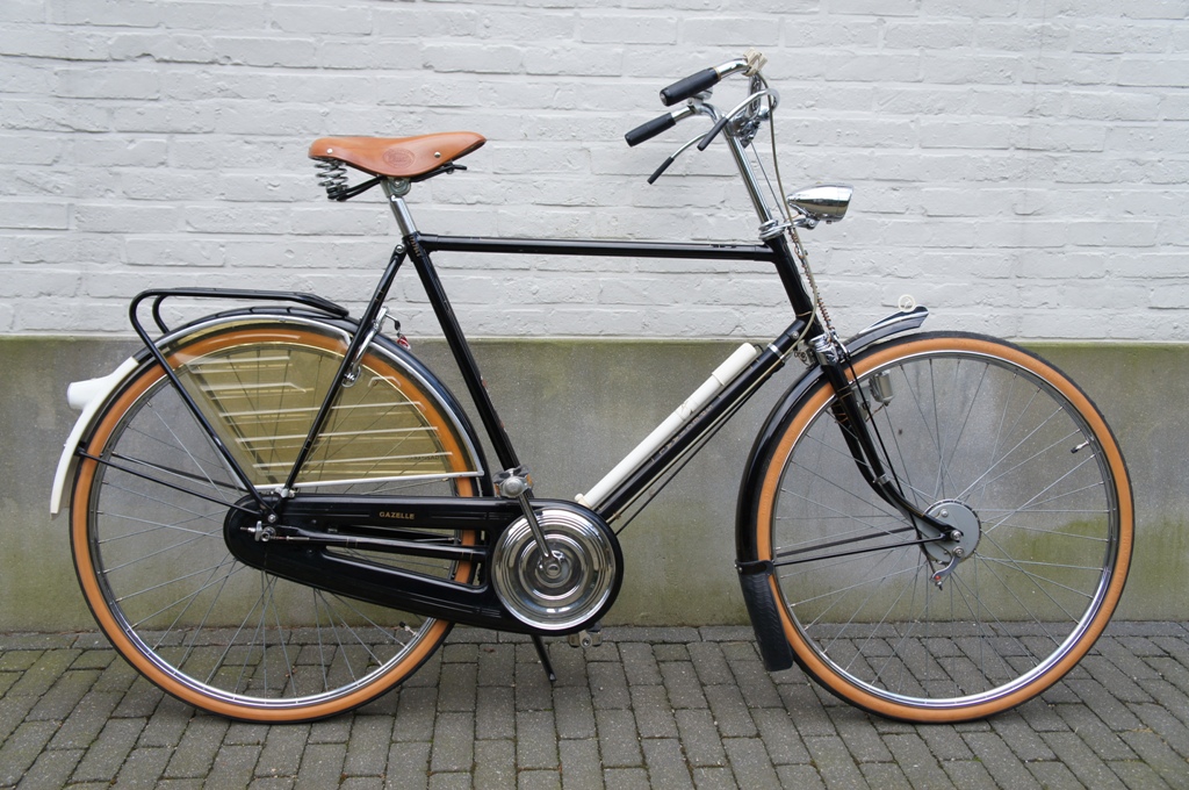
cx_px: 594
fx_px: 1237
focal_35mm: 38
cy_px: 395
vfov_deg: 35.4
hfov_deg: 51.3
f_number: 4.5
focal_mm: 25
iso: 200
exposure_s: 1/200
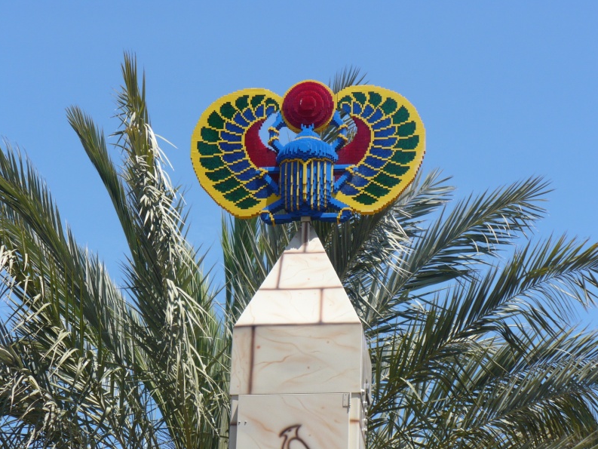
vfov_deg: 13.2
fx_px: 1935
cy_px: 225
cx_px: 298
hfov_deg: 17.6
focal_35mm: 112
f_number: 3.6
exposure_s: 1/1000
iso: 100
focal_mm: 18.3
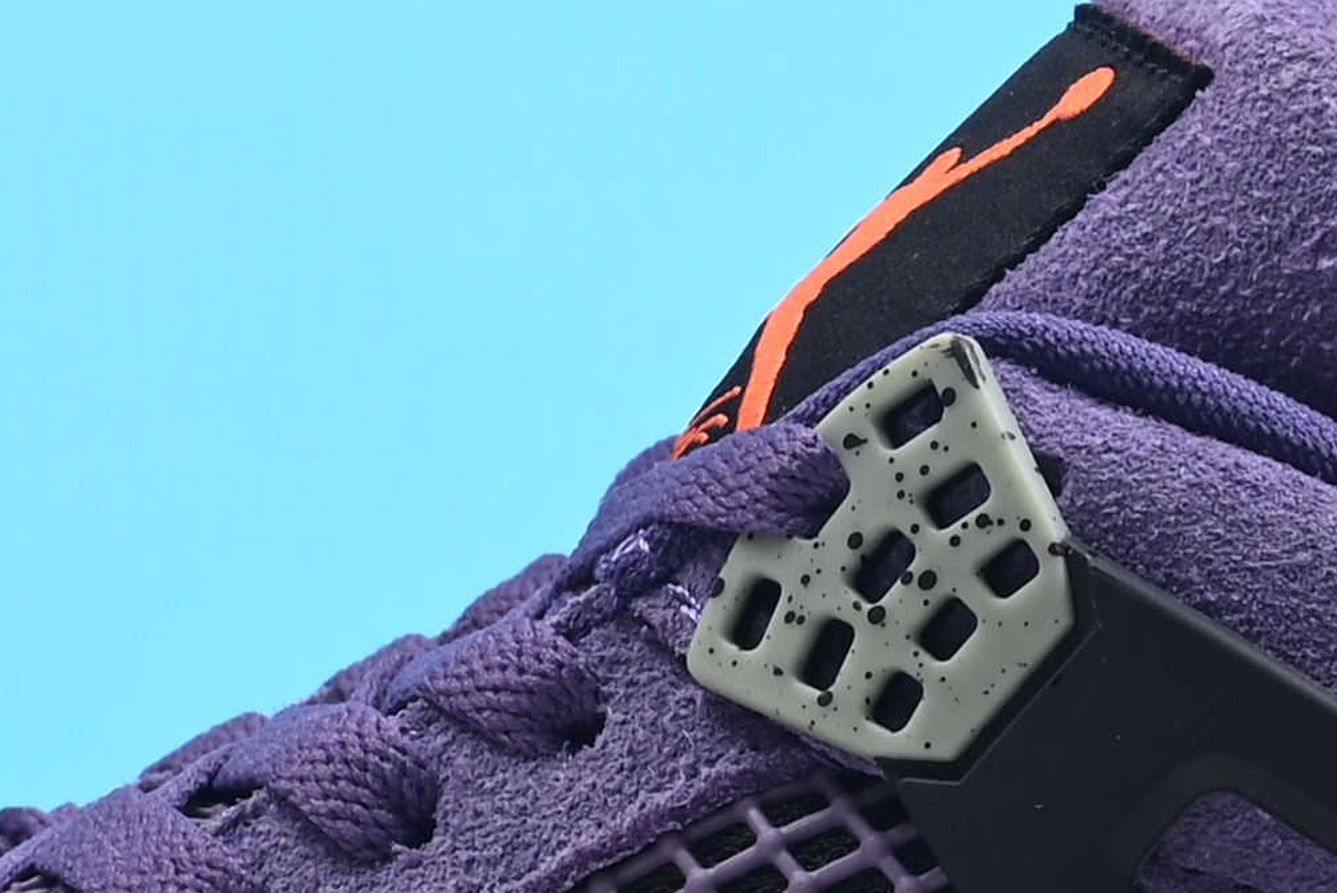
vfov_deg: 5.6
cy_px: 191
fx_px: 9177
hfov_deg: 8.3
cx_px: 467
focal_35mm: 247
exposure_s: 1/2
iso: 100
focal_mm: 41
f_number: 16
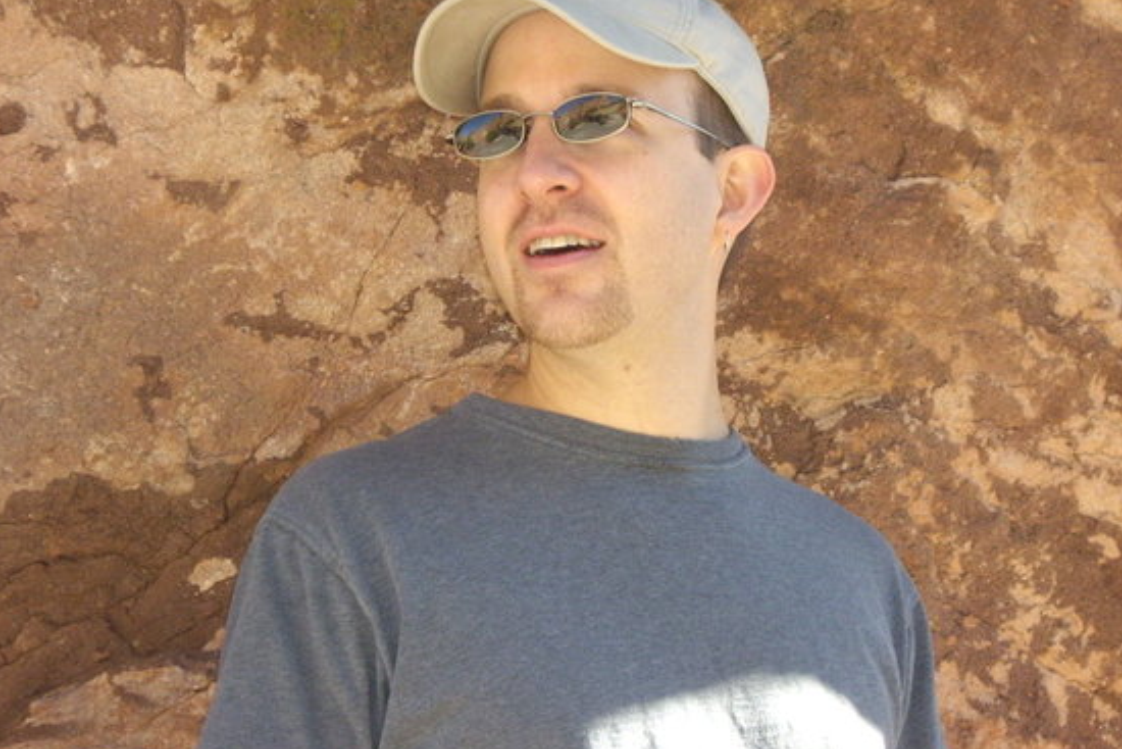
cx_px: 534
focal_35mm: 138
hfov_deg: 14.9
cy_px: 271
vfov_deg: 9.9
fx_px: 4302
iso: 200
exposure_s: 1/125
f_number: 5.2
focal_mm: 18.6
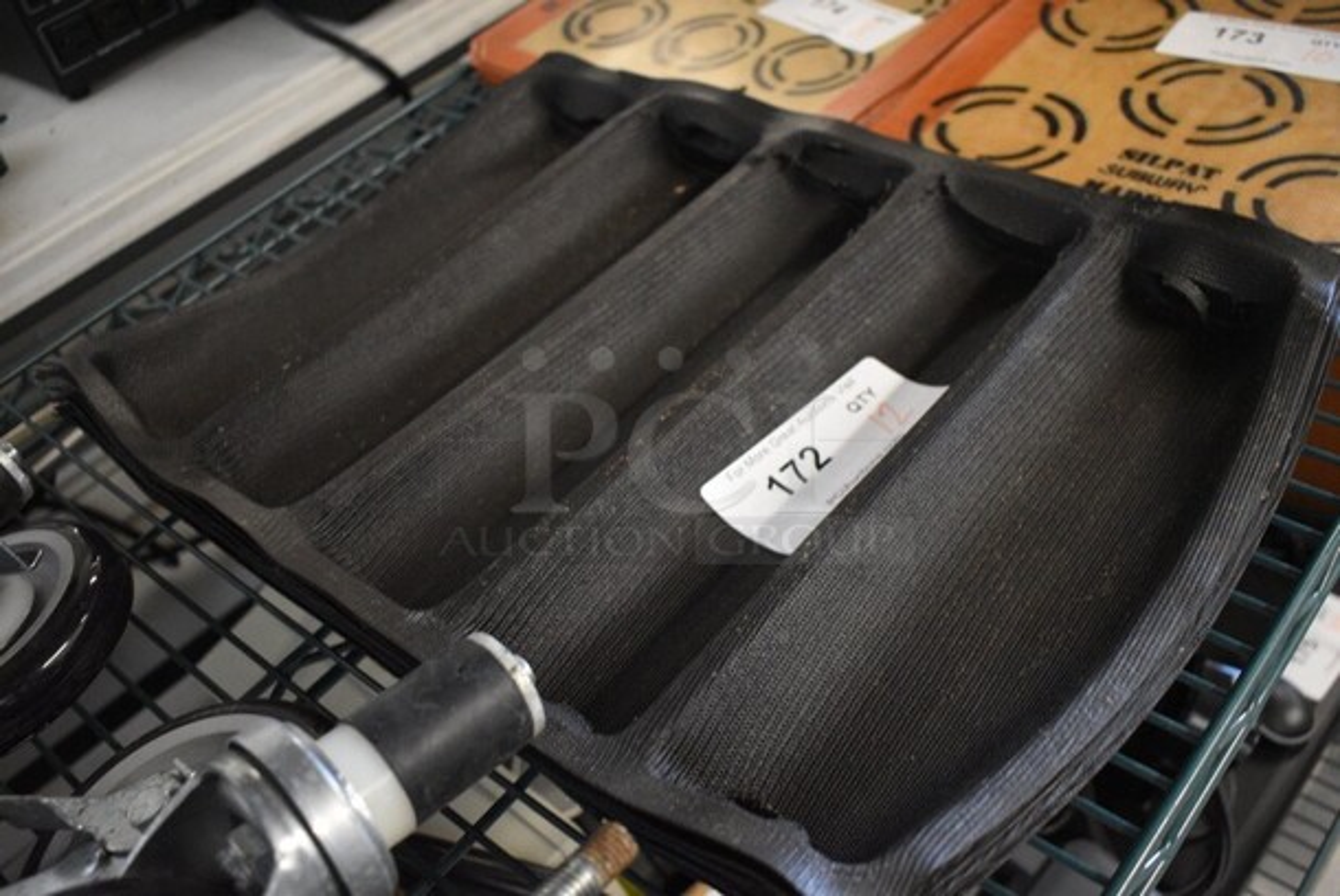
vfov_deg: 40.1
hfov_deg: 57.2
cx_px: 670
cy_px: 448
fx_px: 1229
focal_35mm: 33
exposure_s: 1/125
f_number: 3.8
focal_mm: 22
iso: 3200
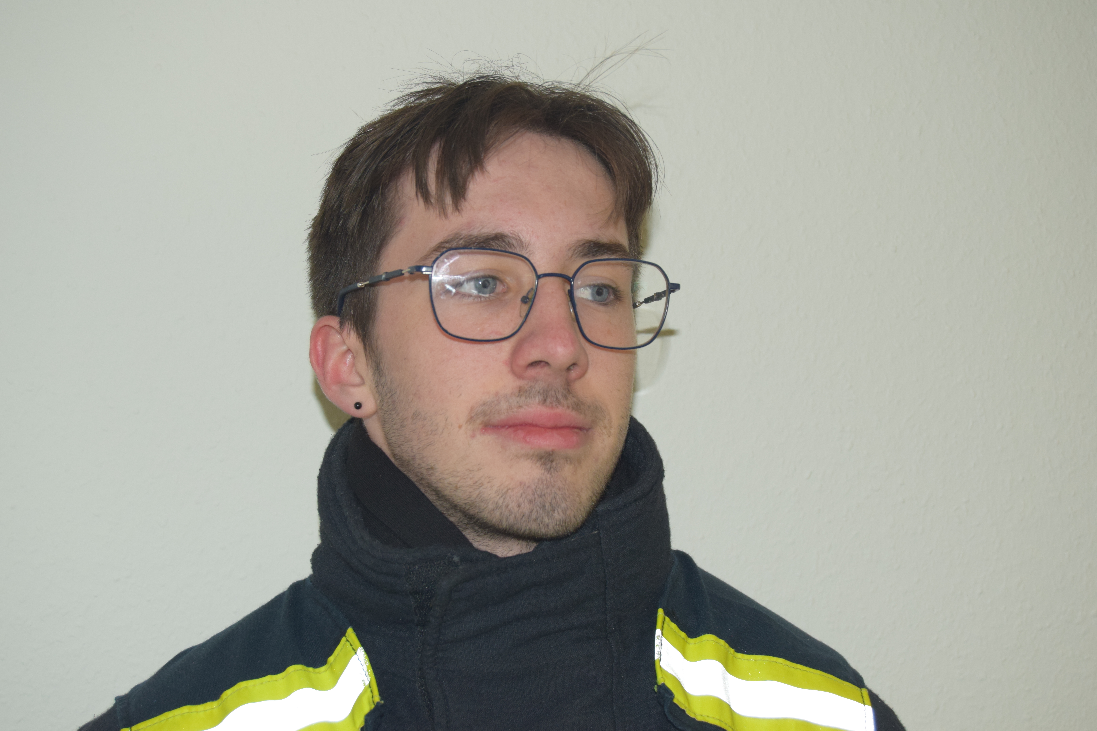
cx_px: 548
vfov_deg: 22.6
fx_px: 1828
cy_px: 366
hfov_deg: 33.4
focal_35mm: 60
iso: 800
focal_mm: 40
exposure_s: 1/60
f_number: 5
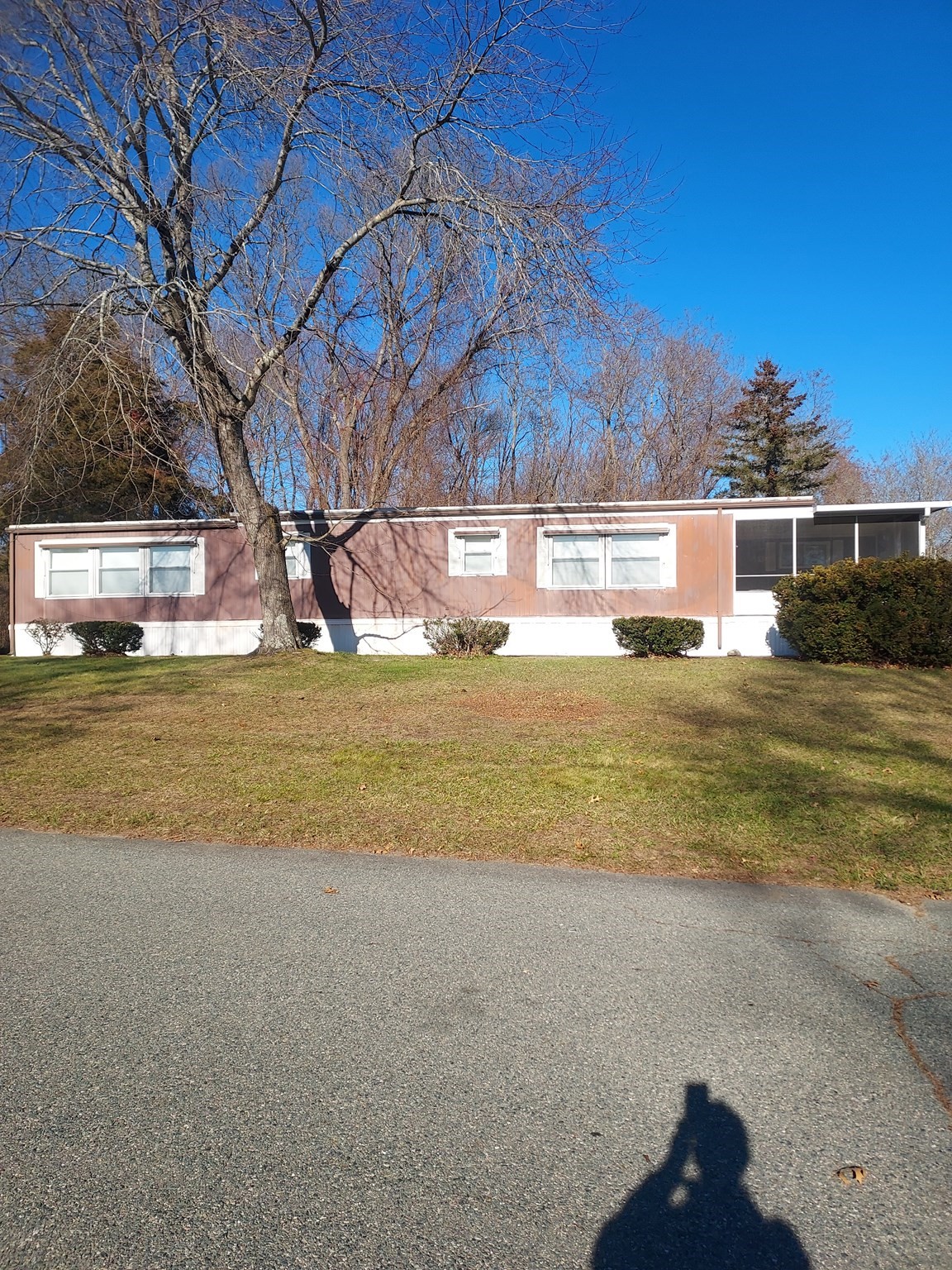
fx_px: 880
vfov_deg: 71.6
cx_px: 476
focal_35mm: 24
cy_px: 635
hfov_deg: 56.8
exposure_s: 1/881
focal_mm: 4.6
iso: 40
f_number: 1.8
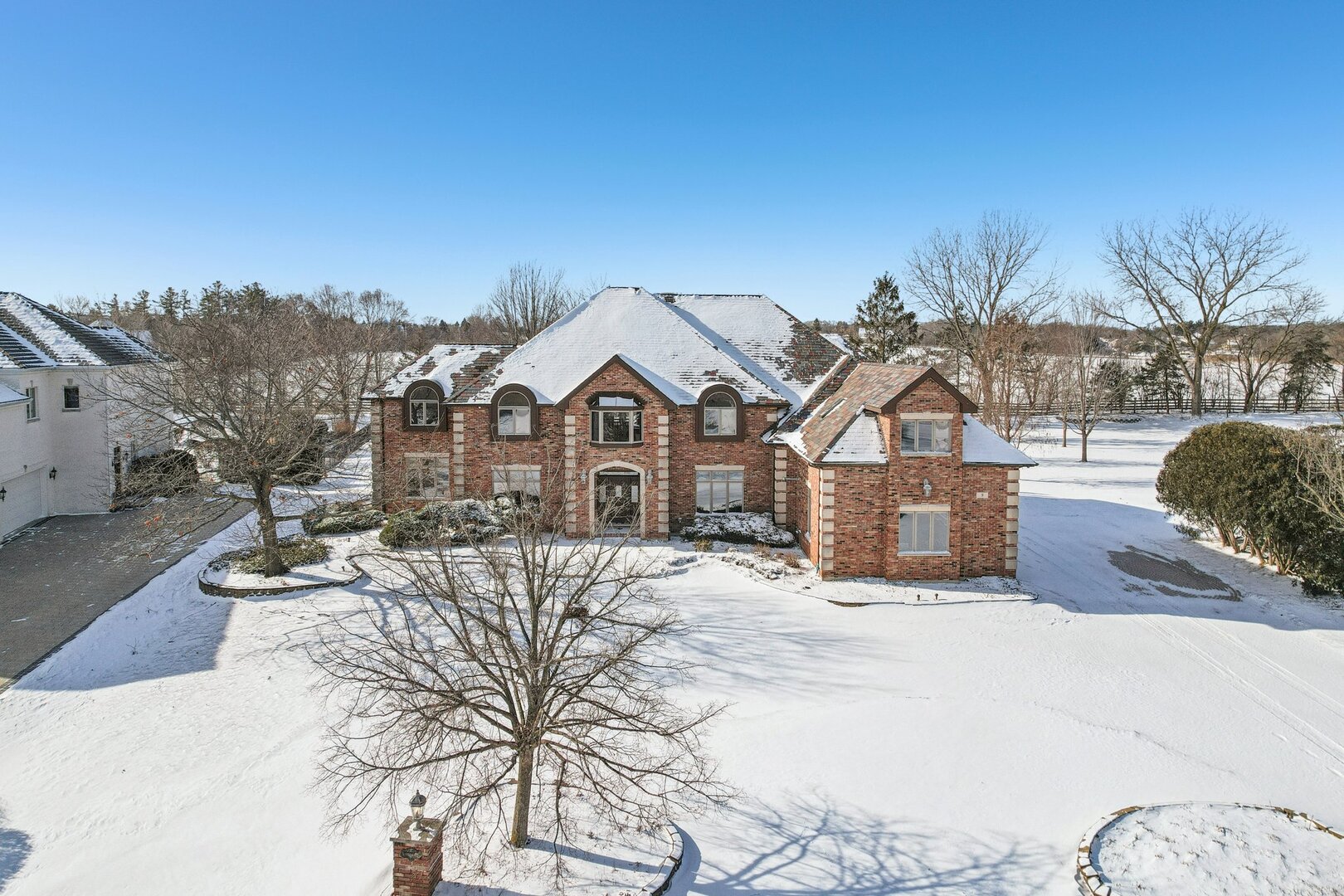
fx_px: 821
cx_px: 672
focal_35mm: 22
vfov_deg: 57.2
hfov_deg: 78.6
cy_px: 448
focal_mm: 8.4
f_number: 2.8
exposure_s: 1/4000
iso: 100
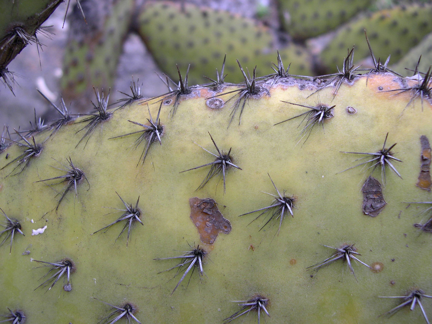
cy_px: 162
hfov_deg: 49.0
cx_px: 216
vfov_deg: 37.7
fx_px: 474
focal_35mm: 38
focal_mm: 8
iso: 100
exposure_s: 1/73
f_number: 2.8
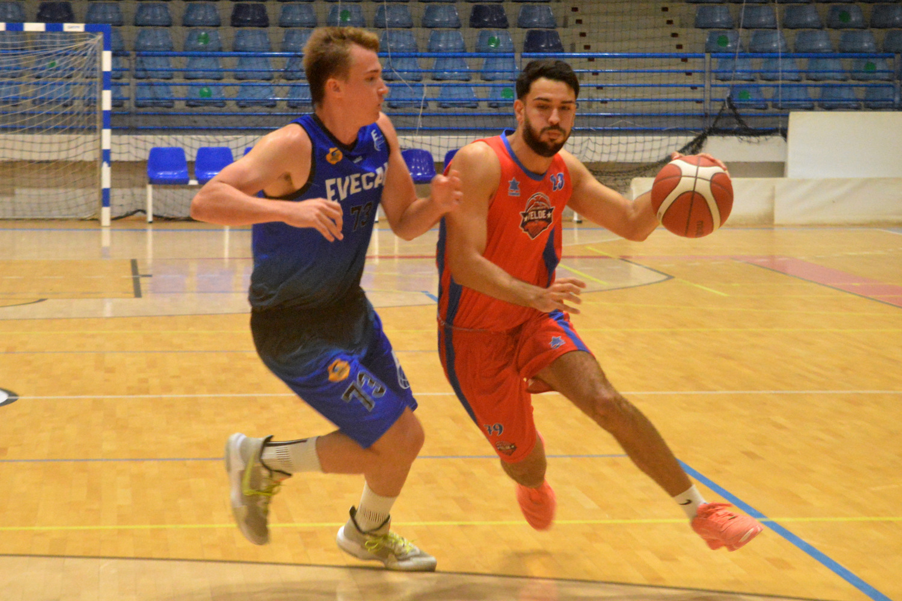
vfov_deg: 10.6
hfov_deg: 15.9
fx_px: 3232
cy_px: 300
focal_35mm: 129
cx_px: 451
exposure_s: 1/320
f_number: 7.1
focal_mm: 86
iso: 3200
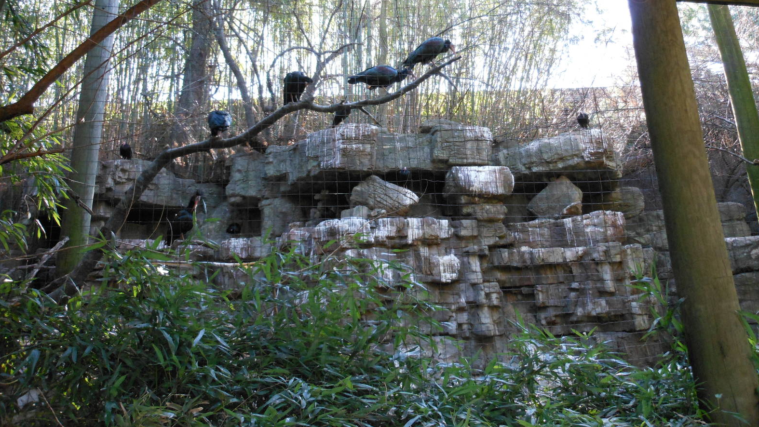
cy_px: 157
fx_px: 624
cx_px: 384
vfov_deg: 37.5
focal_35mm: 31
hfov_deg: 62.6
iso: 400
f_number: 3.7
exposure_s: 1/125
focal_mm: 5
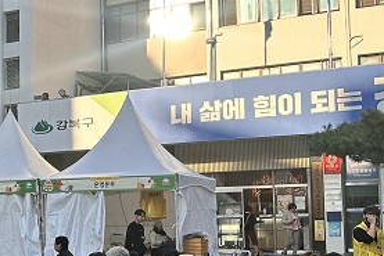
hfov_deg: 25.4
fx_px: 768
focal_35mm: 72
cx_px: -69
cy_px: 194
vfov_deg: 18.8
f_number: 1.78
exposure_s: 1/1845
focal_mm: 6.86
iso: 80
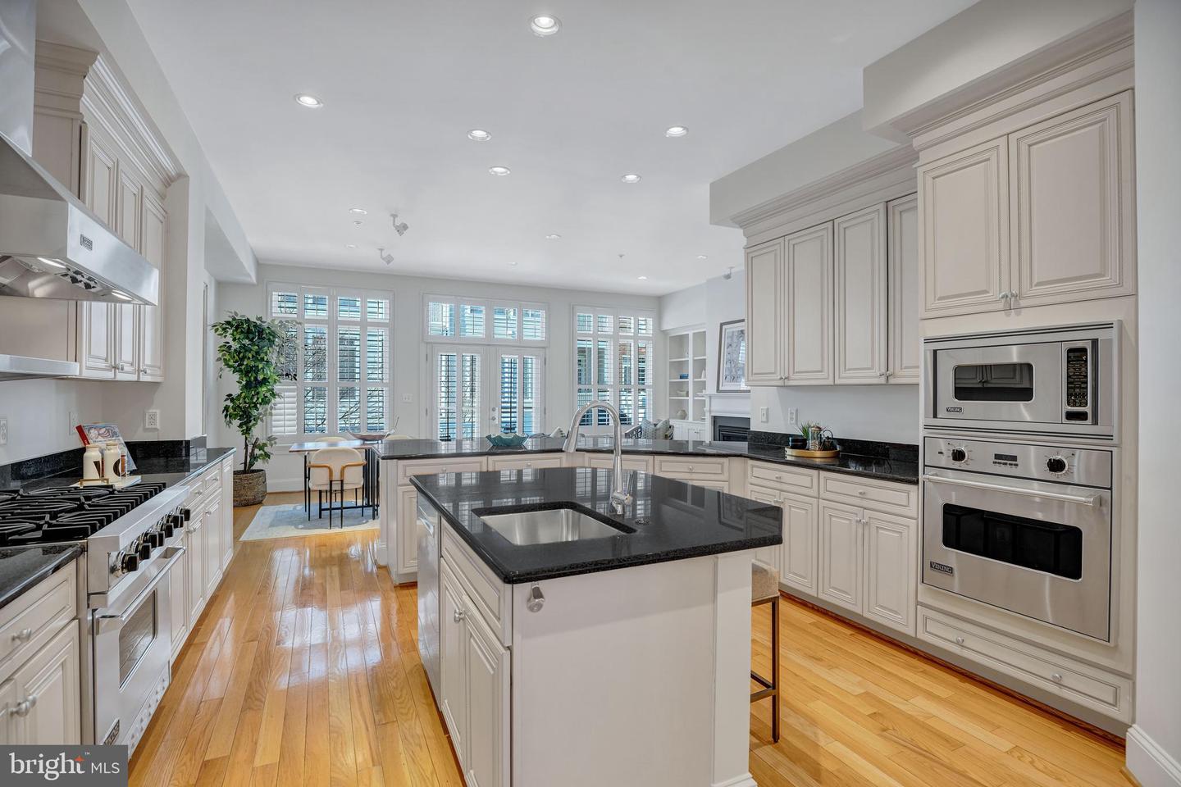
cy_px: 394
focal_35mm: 16
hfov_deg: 96.7
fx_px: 525
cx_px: 590
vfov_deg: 73.7
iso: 1250
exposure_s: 1/125
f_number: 5.6
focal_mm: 16
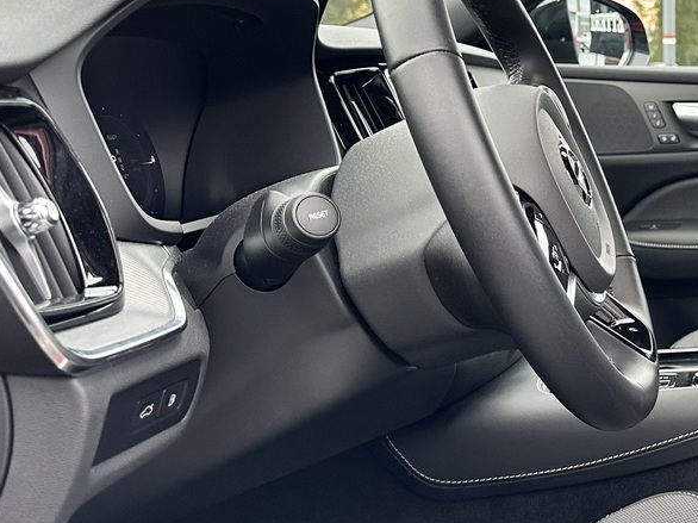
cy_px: 243
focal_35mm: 59
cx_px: 816
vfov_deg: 24.8
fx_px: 1189
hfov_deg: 28.8
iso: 200
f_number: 1.78
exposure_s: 1/121
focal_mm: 6.86
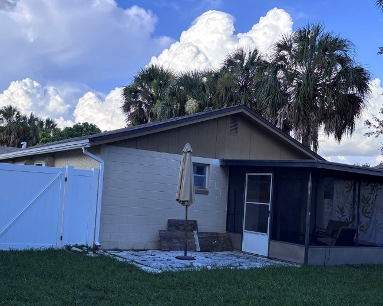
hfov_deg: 45.7
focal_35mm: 40
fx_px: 453
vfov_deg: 37.2
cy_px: 185
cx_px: 165
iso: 50
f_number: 1.6
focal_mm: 5.96
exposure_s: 1/1845
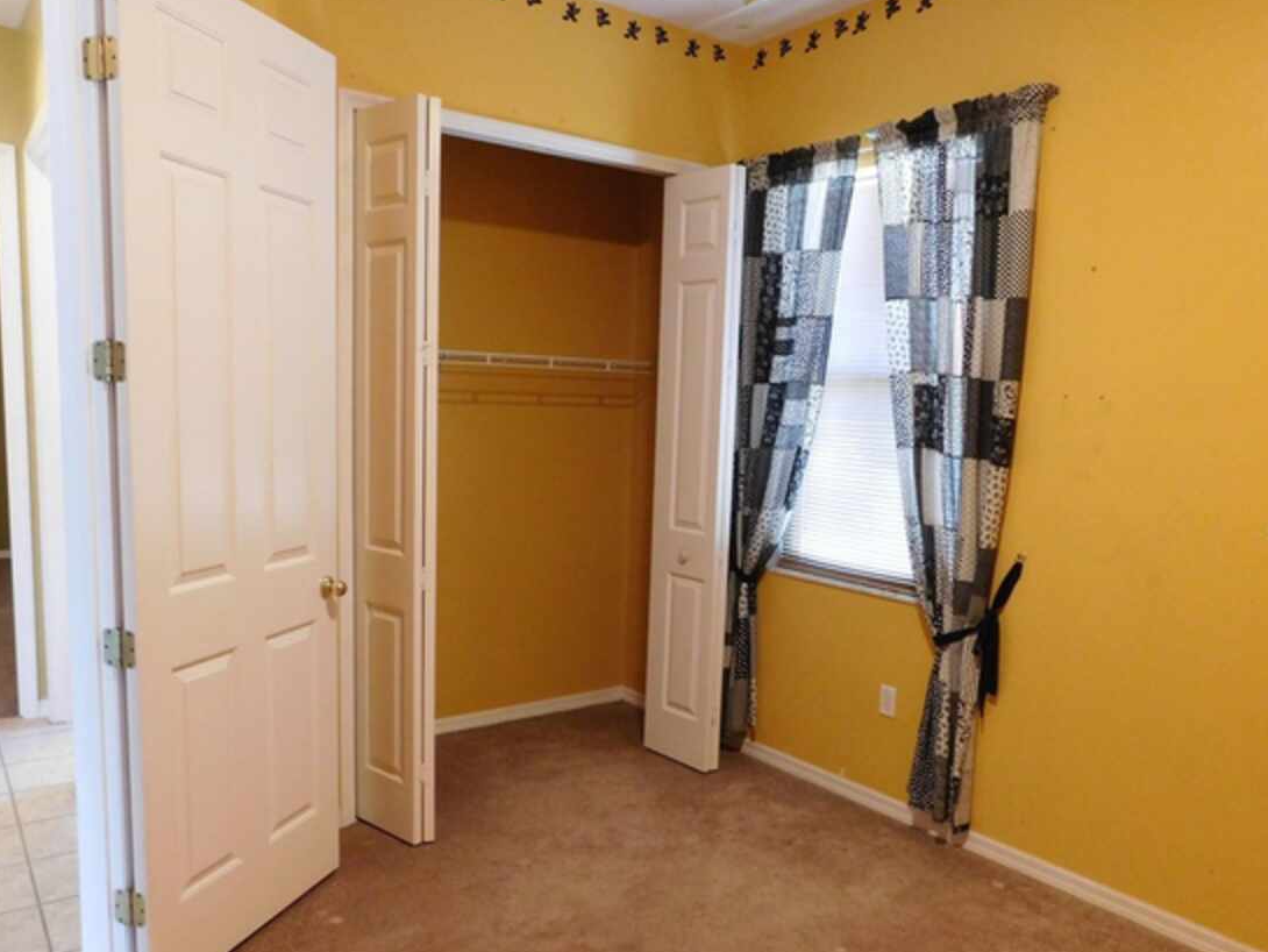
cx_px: 608
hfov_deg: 65.3
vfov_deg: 51.3
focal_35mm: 27
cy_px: 532
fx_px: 989
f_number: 3
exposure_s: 1/25
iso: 400
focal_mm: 4
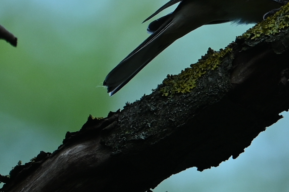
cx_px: 431
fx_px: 27802
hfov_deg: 0.6
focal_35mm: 3466
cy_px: -67
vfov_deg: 0.4
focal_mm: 500
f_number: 6.7
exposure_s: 1/100
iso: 220
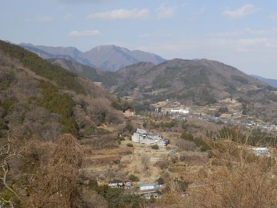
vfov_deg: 22.5
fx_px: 521
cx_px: 230
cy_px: 136
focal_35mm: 65
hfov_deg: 29.0
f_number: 3.9
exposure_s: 1/800
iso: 80
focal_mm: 6.6
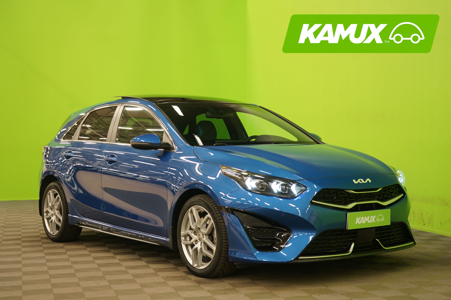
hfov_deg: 33.9
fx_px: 739
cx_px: 226
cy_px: 150
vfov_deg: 23.0
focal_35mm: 59
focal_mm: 59
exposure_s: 1/6
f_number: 5
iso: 400
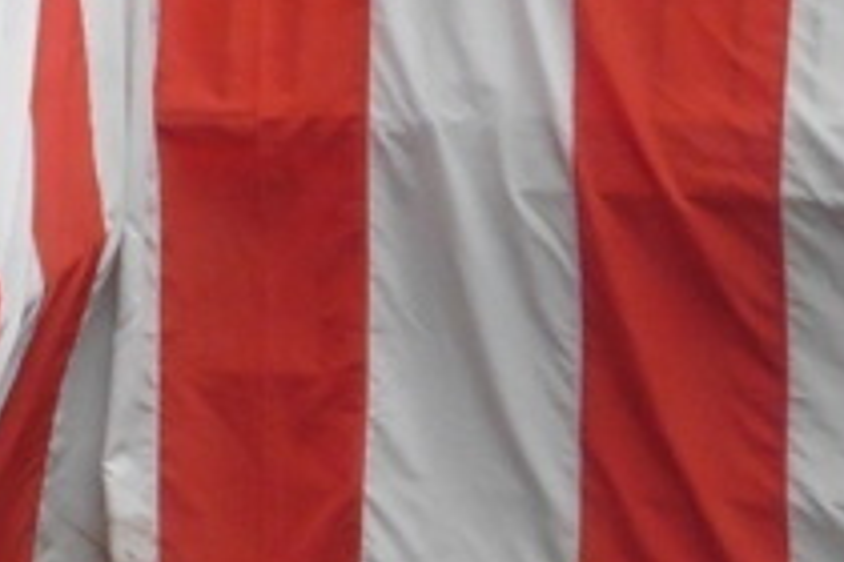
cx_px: -756
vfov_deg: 2.1
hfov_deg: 3.1
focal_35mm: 653
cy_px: -153
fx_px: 15308
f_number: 5.4
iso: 400
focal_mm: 23.1
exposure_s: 1/500
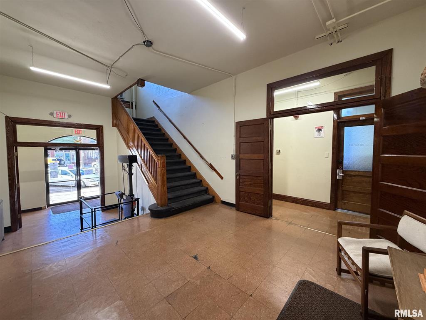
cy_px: 160
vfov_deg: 85.7
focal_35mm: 14
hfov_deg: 102.1
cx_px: 213
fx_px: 172
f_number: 2.2
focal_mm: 2.22
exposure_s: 1/60
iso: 500
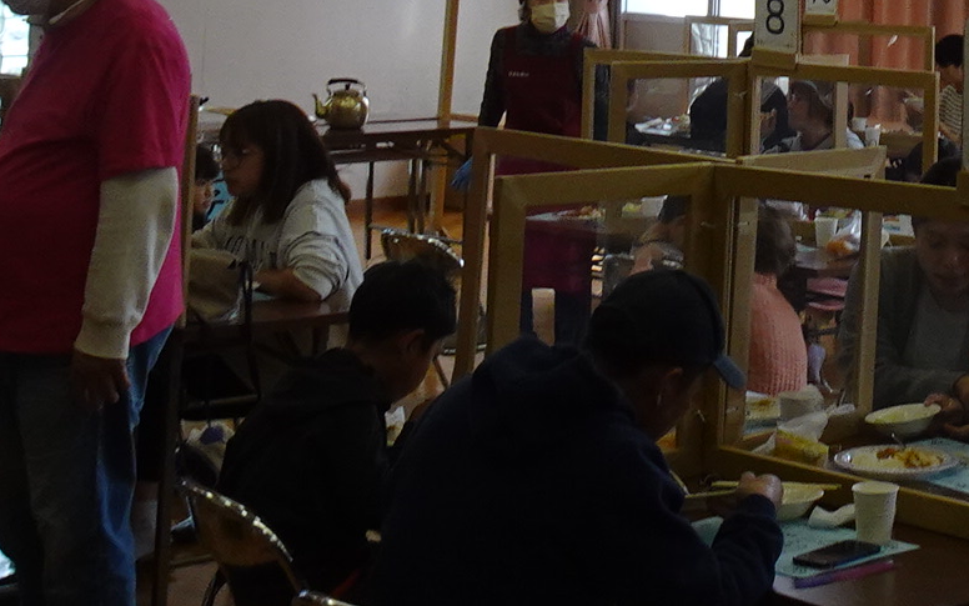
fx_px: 2245
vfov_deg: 14.5
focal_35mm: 85
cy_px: -256
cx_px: 1095
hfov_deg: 22.8
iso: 125
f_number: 3.5
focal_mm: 4.25
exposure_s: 1/100
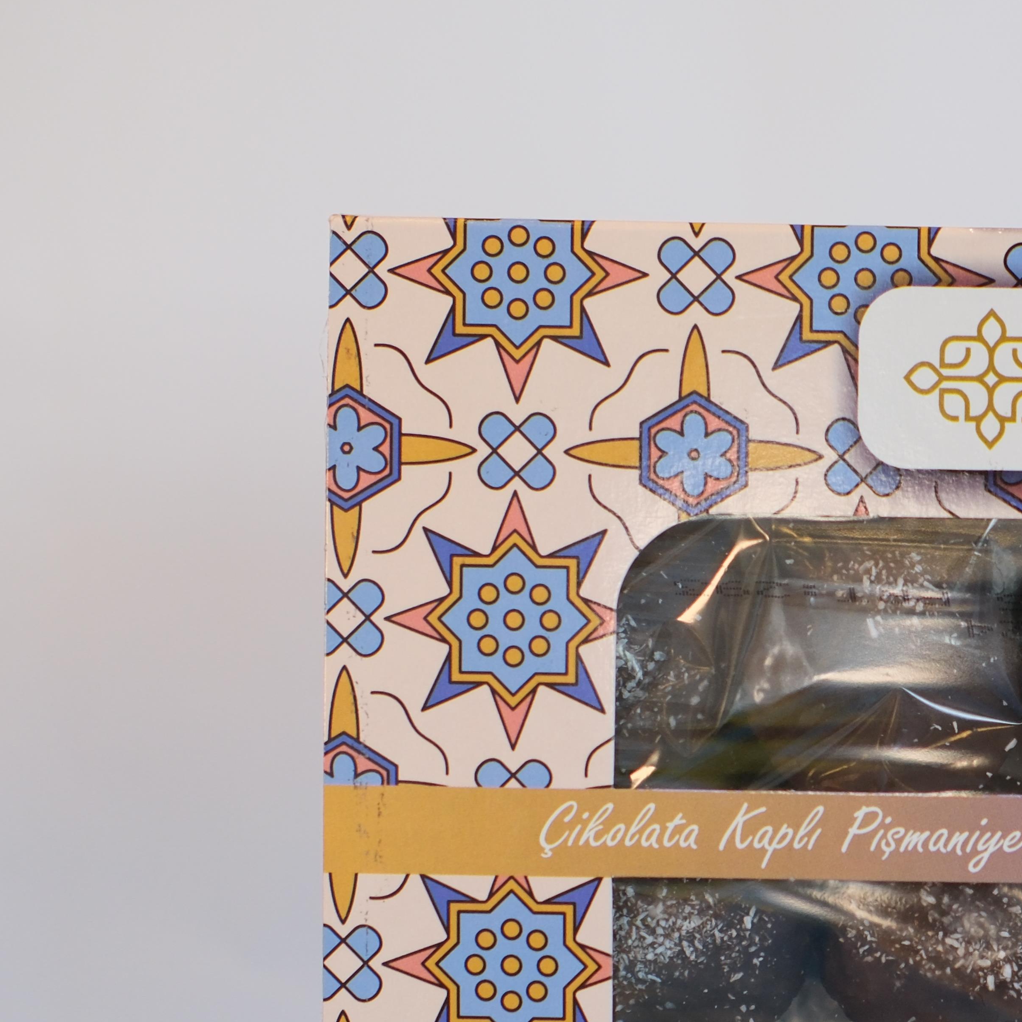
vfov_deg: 14.8
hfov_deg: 14.6
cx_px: 1088
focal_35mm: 117
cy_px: 760
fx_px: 3908
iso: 640
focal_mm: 35
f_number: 2
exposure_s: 1/800
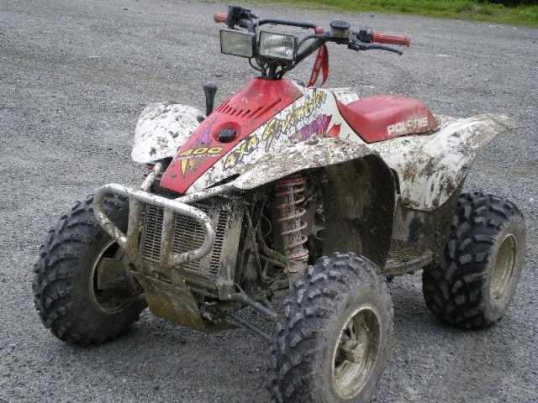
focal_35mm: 62
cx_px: 269
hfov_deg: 31.2
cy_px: 202
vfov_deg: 23.7
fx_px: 964
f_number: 4.2
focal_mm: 10.3
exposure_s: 1/60
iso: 125
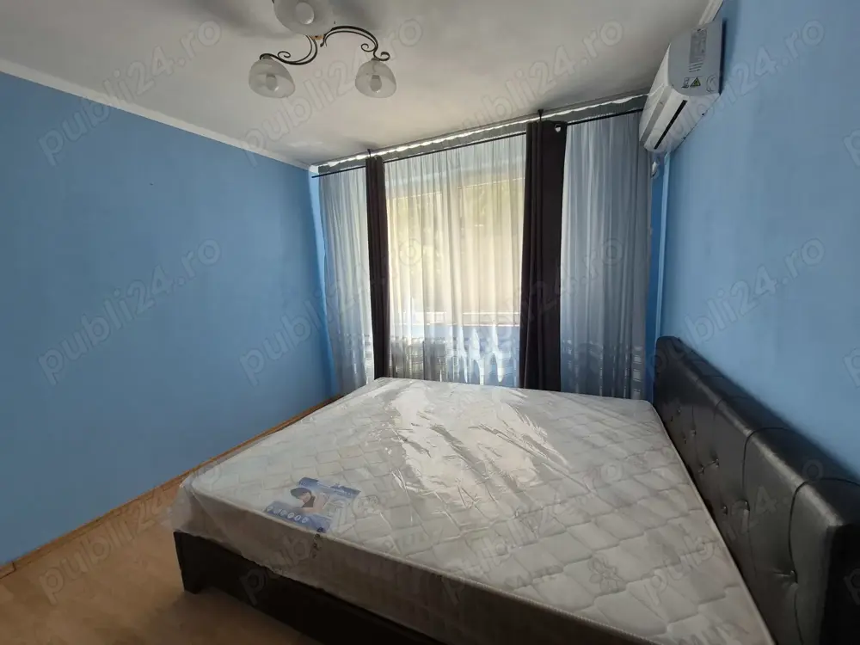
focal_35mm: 13
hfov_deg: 106.2
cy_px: 322
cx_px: 430
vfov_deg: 89.9
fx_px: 323
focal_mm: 1.74
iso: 100
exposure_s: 1/50
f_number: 2.2
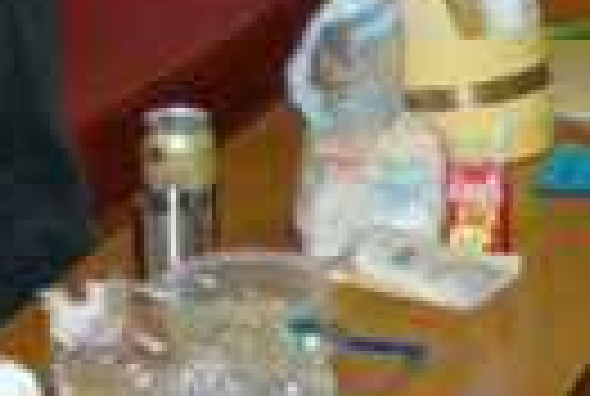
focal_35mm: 192
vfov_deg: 7.1
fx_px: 3154
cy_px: -212
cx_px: 1040
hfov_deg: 10.1
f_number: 4.5
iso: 800
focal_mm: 28
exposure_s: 1/45
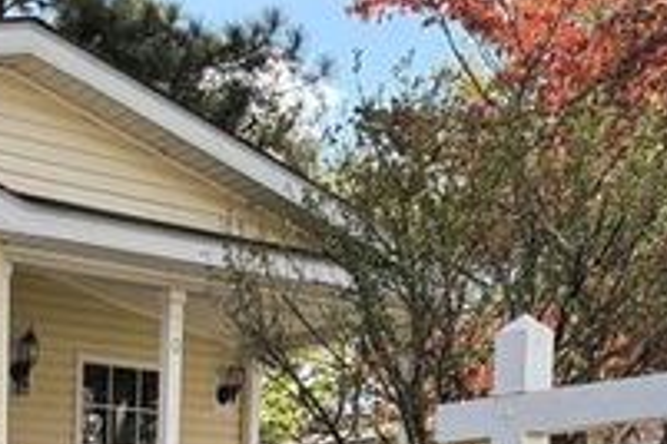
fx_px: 1538
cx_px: -17
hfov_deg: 23.3
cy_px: 754
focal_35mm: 83
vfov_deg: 14.7
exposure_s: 1/2169
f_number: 1.78
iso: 100
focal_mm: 6.76
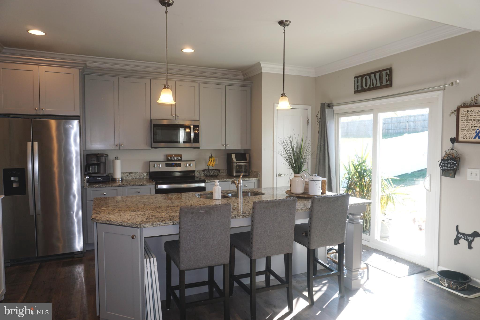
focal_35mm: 24
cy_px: 160
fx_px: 320
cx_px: 240
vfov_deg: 53.1
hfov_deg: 73.7
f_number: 5
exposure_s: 1/60
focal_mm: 16
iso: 160
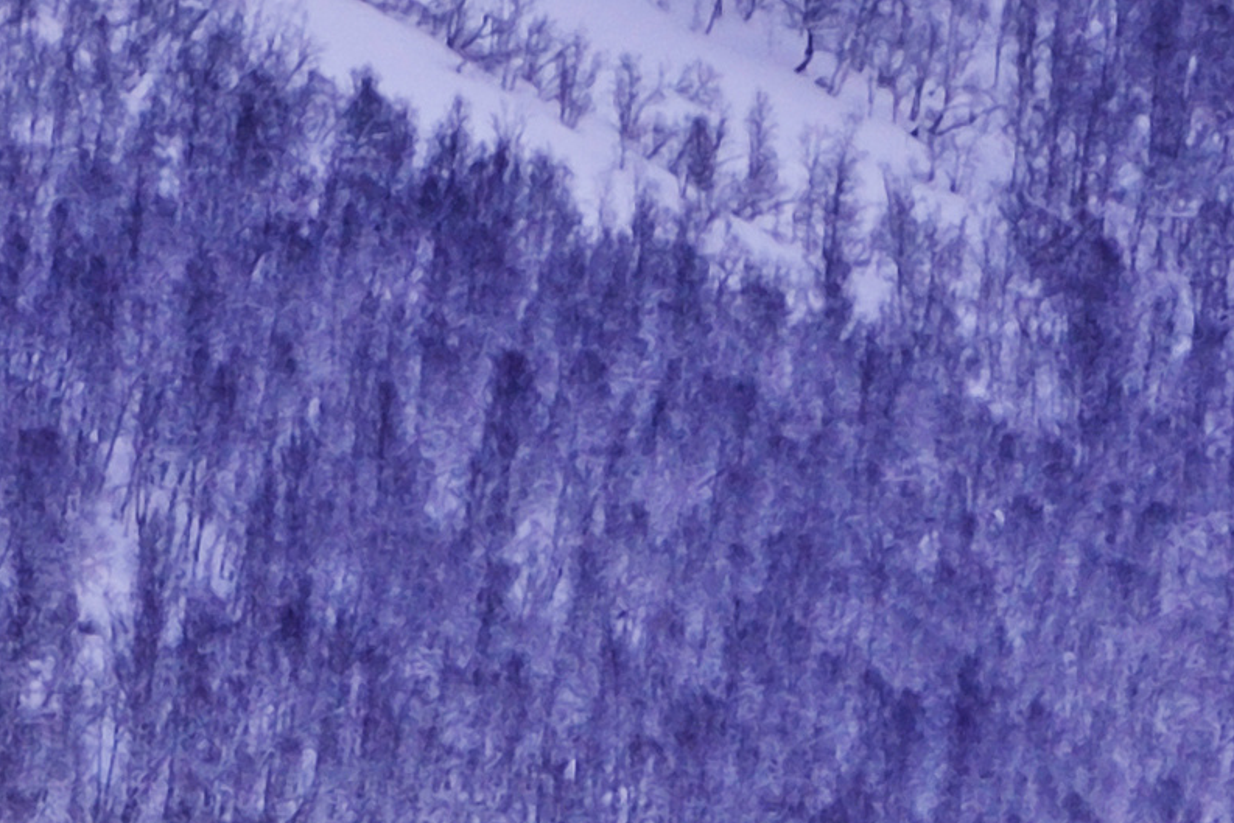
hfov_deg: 1.1
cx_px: -1573
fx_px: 65032
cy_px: 1232
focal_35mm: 1897
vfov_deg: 0.7
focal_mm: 250
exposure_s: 4
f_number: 9
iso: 100
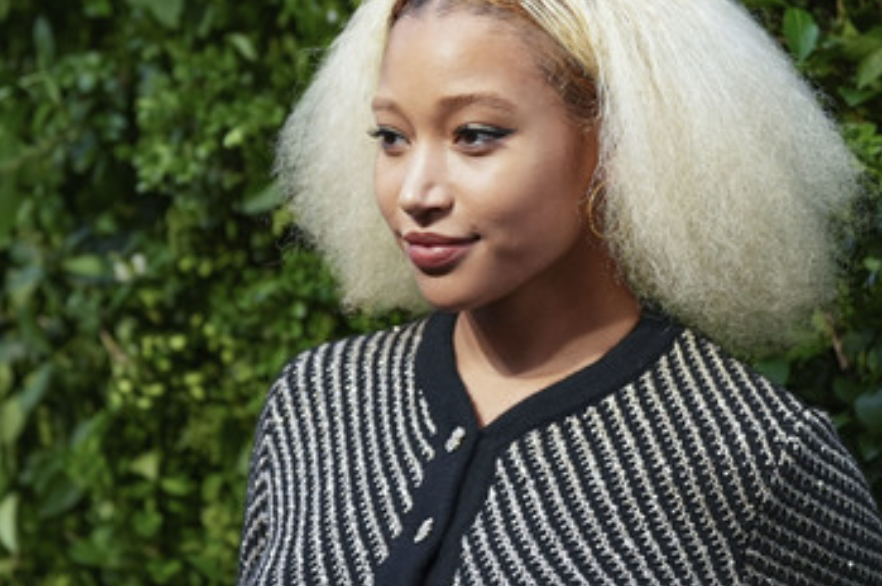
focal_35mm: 191
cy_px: 265
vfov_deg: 7.2
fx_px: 4675
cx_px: 399
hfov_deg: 10.8
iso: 2000
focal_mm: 148
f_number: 5
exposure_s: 1/320
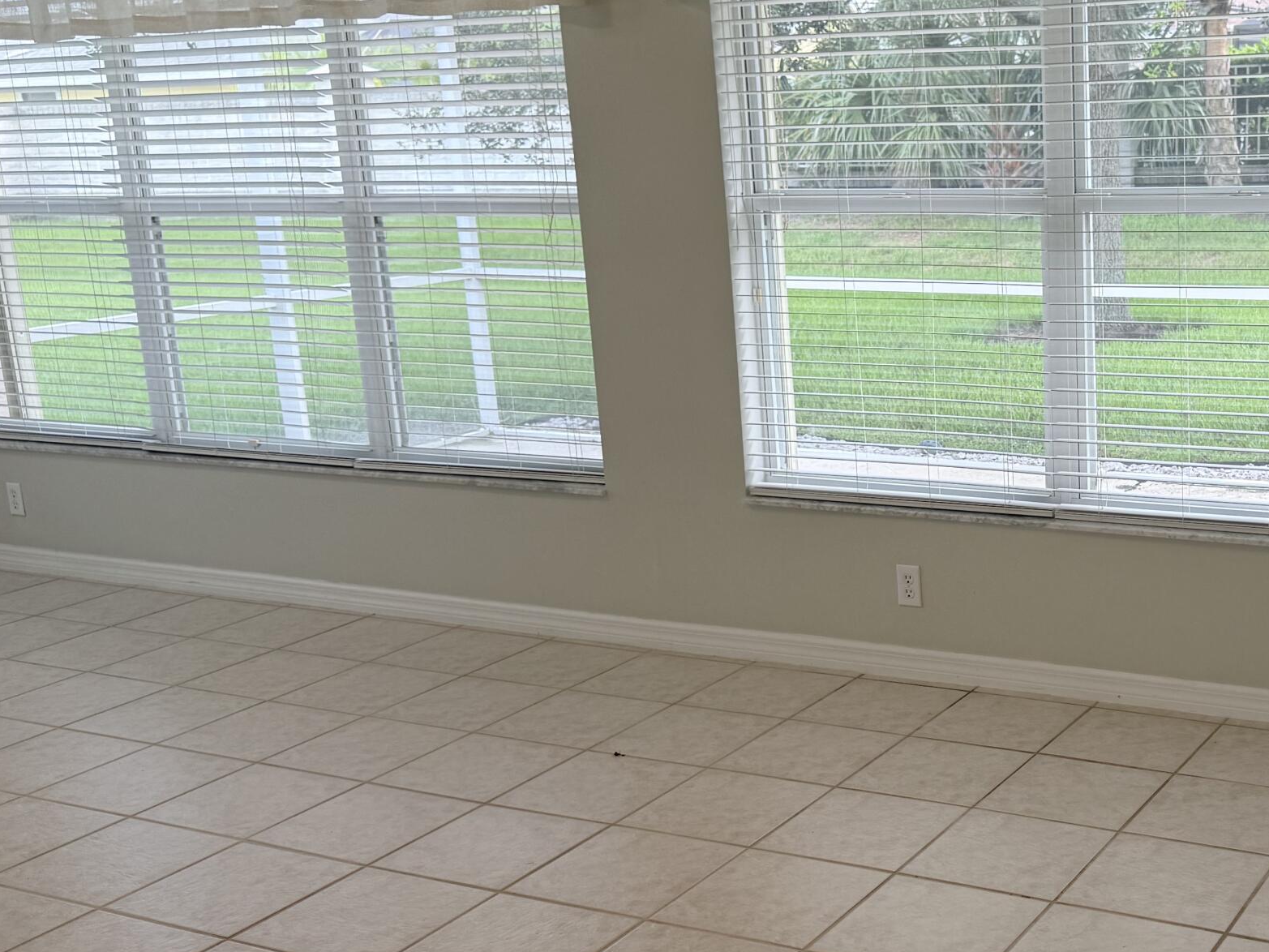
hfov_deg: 39.5
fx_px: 1686
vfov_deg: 31.5
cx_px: 1031
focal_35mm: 46
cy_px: 509
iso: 64
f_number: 1.78
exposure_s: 1/120
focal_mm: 6.76
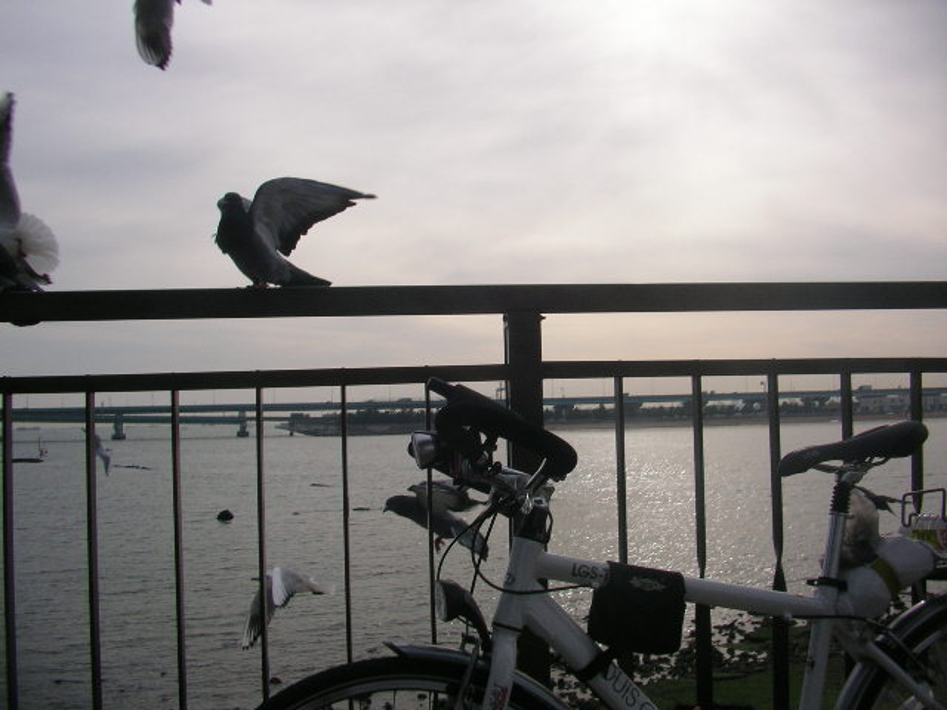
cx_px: 474
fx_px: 1012
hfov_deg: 50.1
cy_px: 355
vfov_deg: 38.7
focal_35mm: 37
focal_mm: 5.7
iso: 50
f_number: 6.9
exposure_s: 1/500
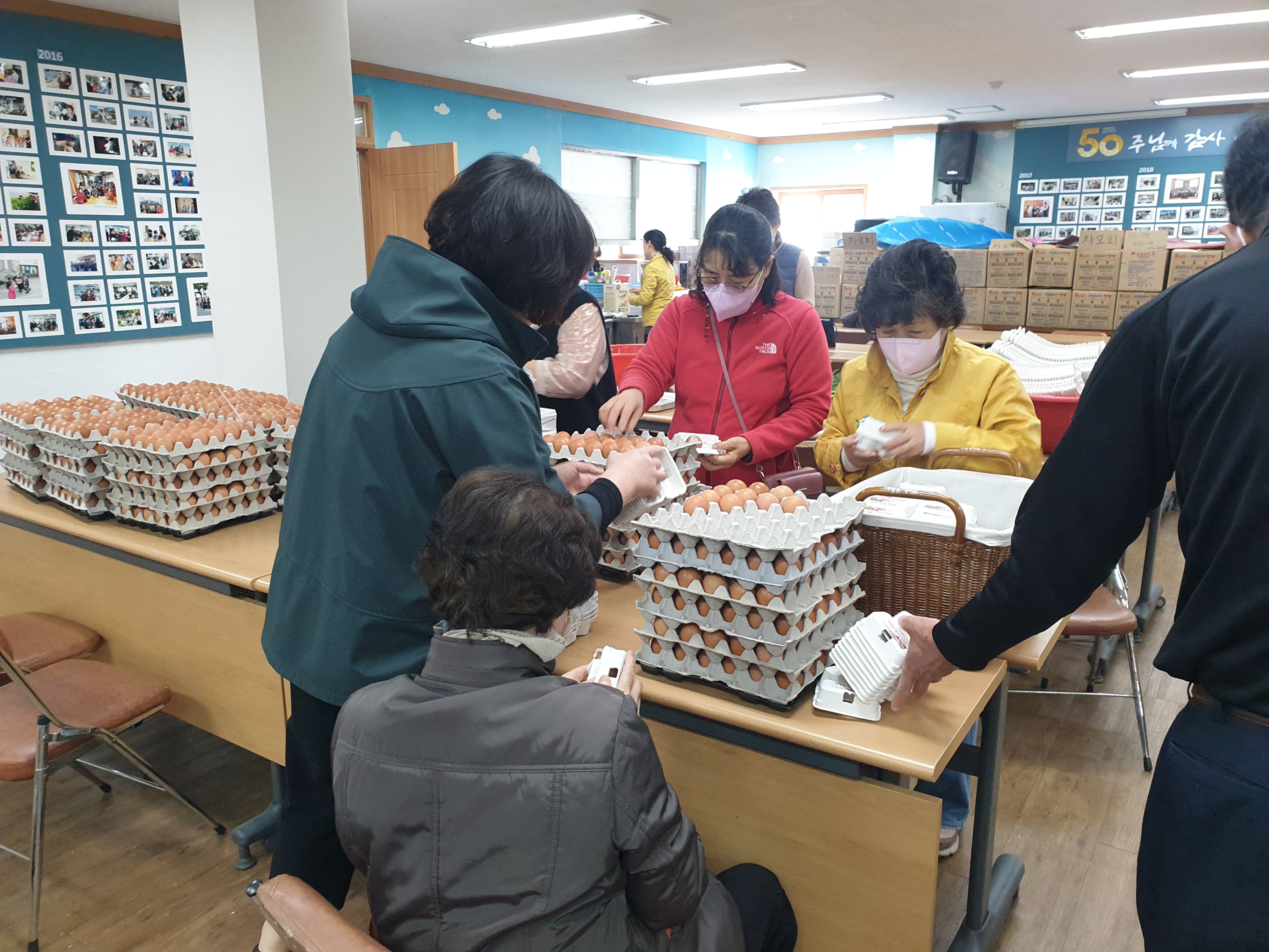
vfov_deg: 53.1
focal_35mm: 26
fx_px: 953
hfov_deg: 67.3
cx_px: 634
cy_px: 476
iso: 200
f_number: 2.4
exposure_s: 1/60
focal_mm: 4.3
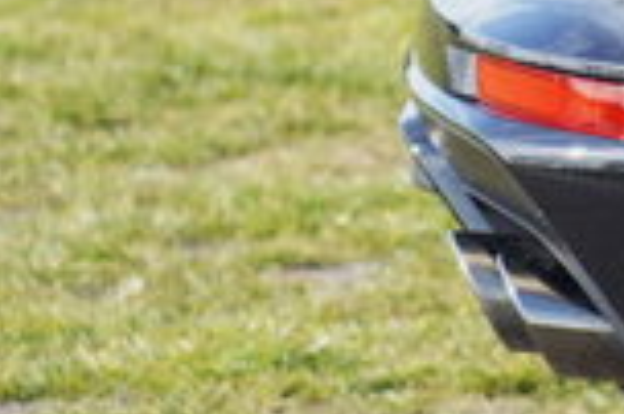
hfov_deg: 4.2
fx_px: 8051
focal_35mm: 465
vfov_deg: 2.9
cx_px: 2098
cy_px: -437
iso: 100
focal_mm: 69
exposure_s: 1/160
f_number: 4
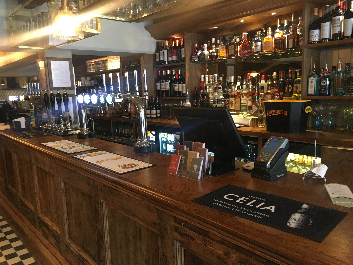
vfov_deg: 48.2
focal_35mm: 29
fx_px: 296
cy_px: 132
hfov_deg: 61.7
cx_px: 176
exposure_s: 1/33
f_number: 2.2
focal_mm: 4.15
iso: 200
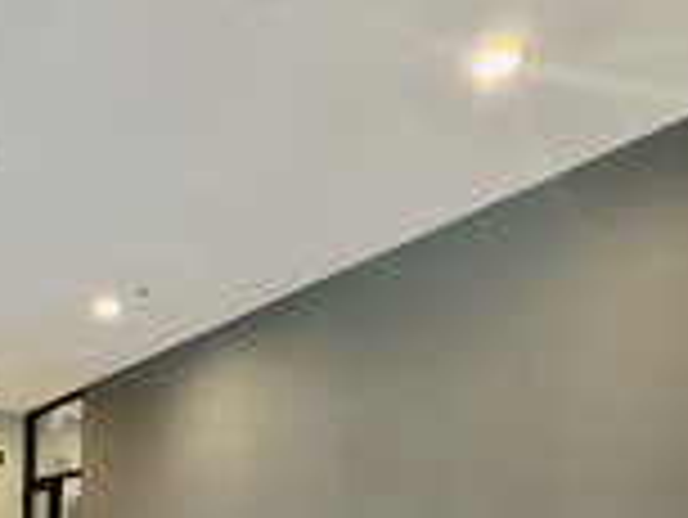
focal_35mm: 39
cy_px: 568
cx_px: 137
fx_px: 776
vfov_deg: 32.5
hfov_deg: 45.4
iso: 200
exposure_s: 1/60
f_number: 2.2
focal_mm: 2.22
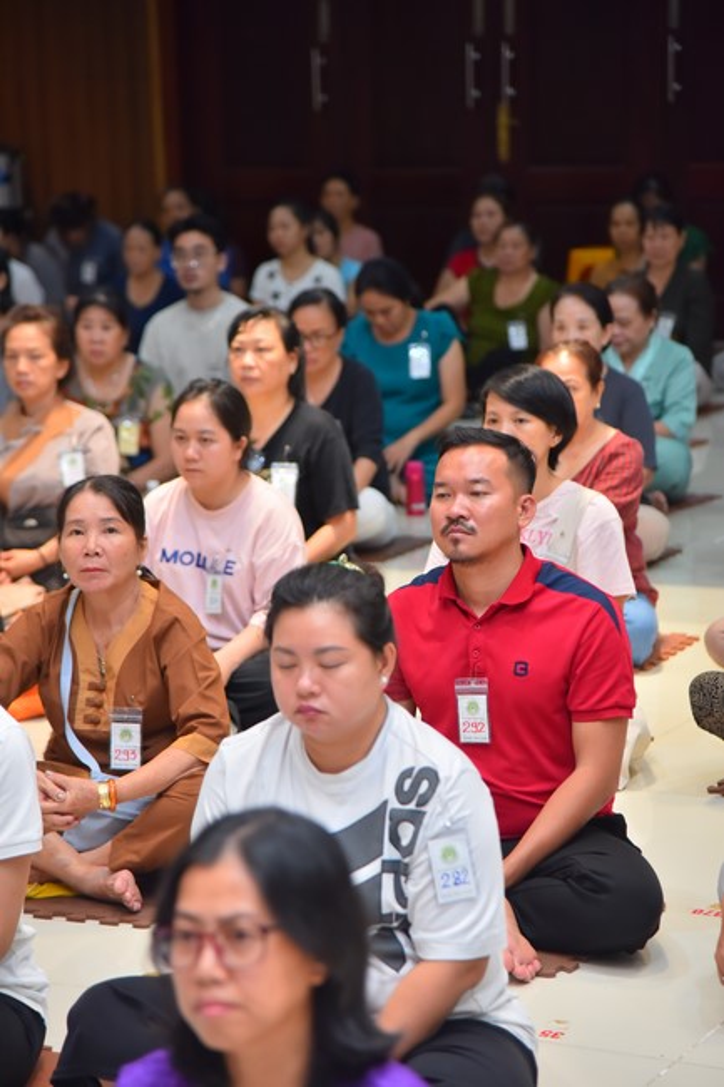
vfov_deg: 19.5
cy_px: 544
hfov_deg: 13.0
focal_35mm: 105
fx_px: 3169
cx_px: 362
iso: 1250
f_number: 5
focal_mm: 105
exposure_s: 1/100
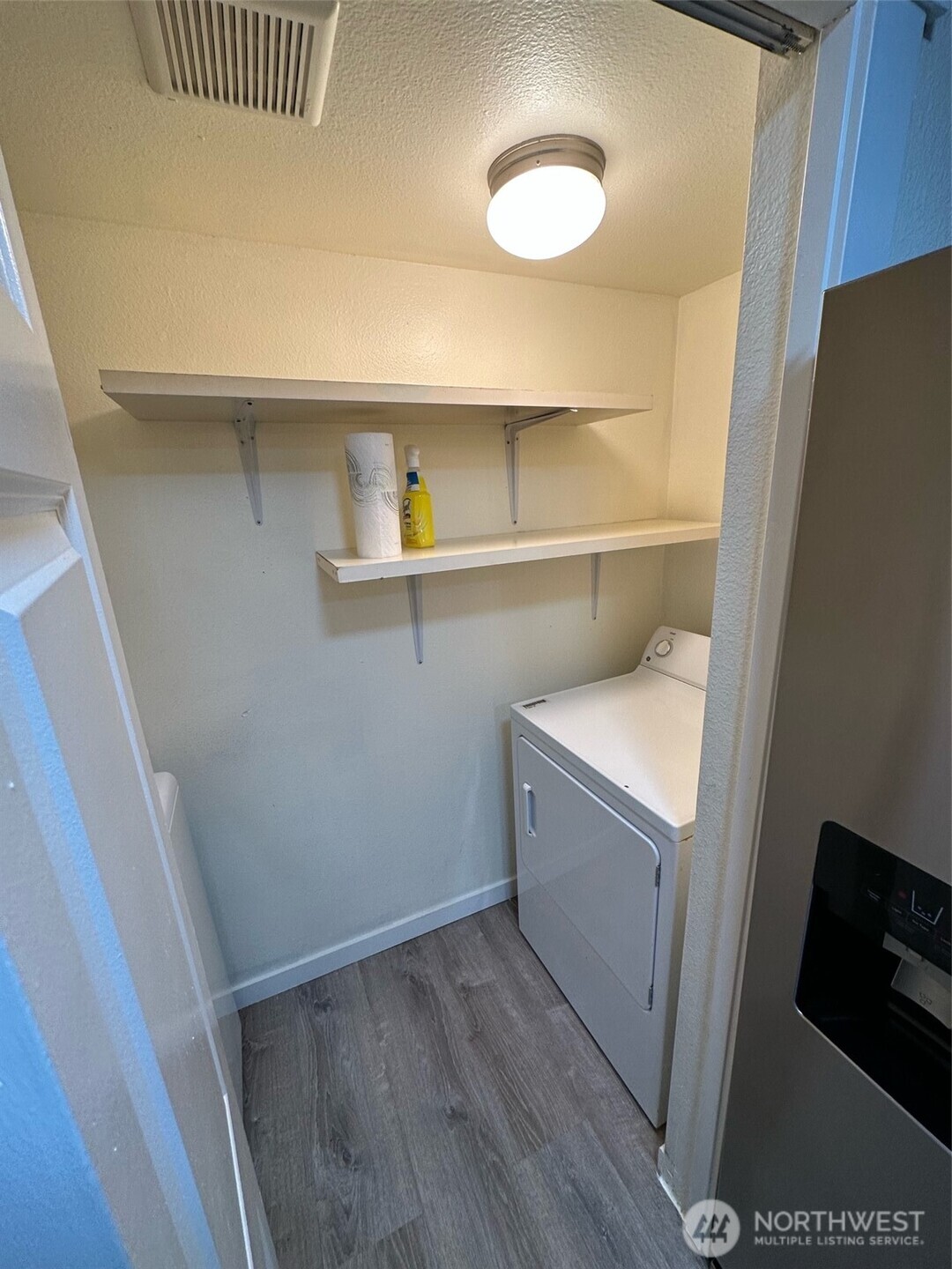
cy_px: 634
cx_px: 476
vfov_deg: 102.1
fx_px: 513
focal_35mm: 14
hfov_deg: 85.7
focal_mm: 2.22
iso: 100
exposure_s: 1/120
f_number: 2.2
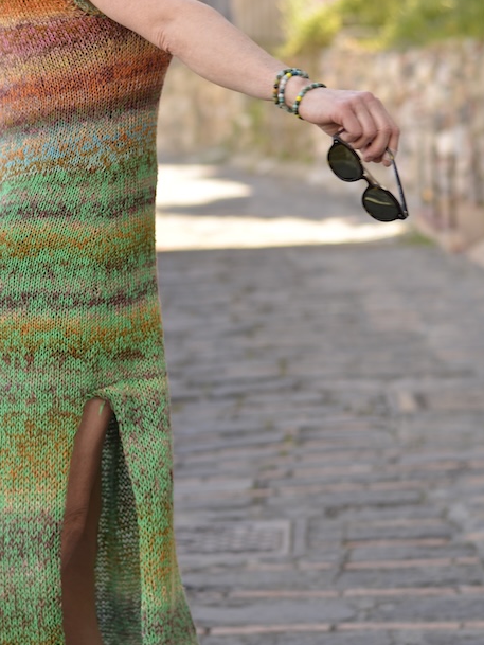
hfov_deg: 12.2
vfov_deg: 16.3
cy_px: 245
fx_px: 2255
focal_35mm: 121
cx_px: 160
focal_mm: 50
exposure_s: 1/320
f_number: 2.5
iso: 100
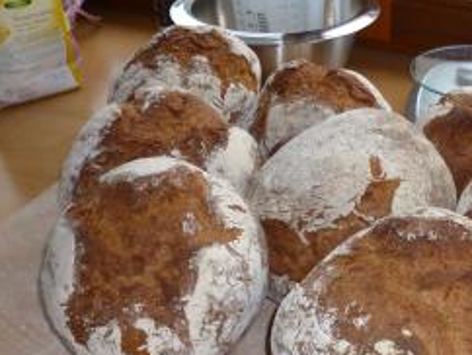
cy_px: 265
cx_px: 402
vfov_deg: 27.7
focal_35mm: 52
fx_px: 710
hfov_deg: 35.2
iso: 160
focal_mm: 5
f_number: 3.1
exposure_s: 1/60
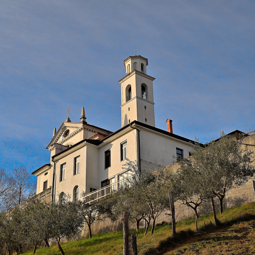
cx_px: 140
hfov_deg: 31.1
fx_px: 458
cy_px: 128
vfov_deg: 31.1
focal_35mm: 55
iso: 400
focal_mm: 43
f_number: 4
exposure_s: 1/8000
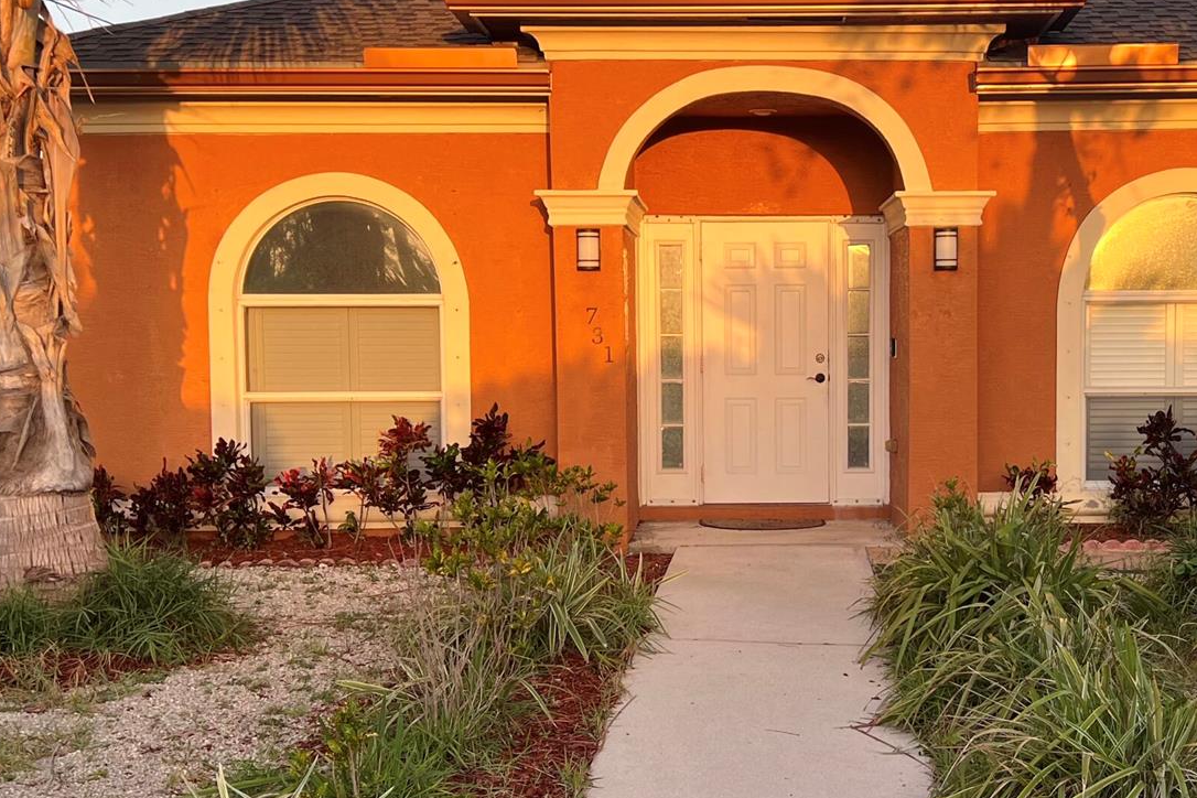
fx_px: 1696
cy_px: 418
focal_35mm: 51
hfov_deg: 38.5
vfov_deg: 26.5
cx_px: 777
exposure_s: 1/572
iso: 50
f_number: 1.5
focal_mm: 5.7
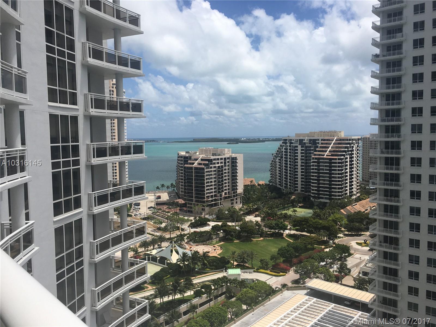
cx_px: 218
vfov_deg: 48.2
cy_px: 164
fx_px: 365
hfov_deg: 61.7
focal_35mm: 29
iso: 25
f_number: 2.2
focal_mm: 4.15
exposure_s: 1/3077
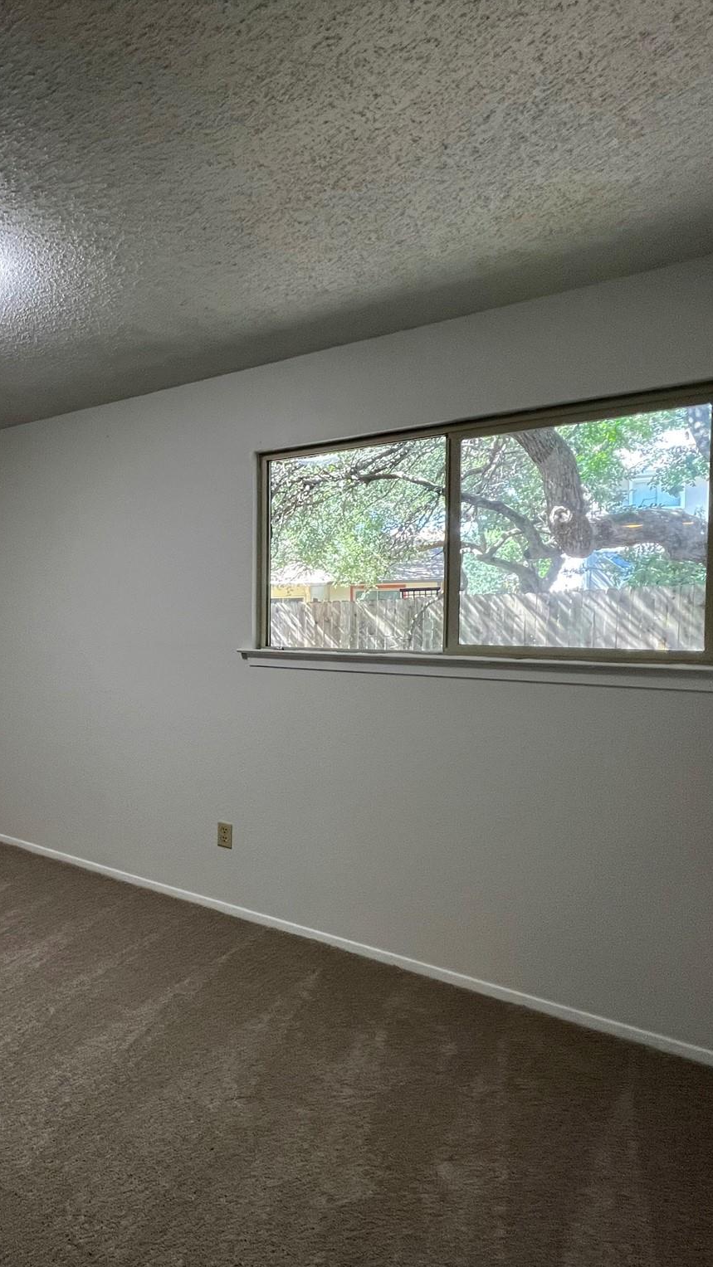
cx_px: 45
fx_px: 639
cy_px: 634
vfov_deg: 89.6
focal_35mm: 19
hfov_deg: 50.3
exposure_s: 1/120
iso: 200
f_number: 1.8
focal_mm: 1.57
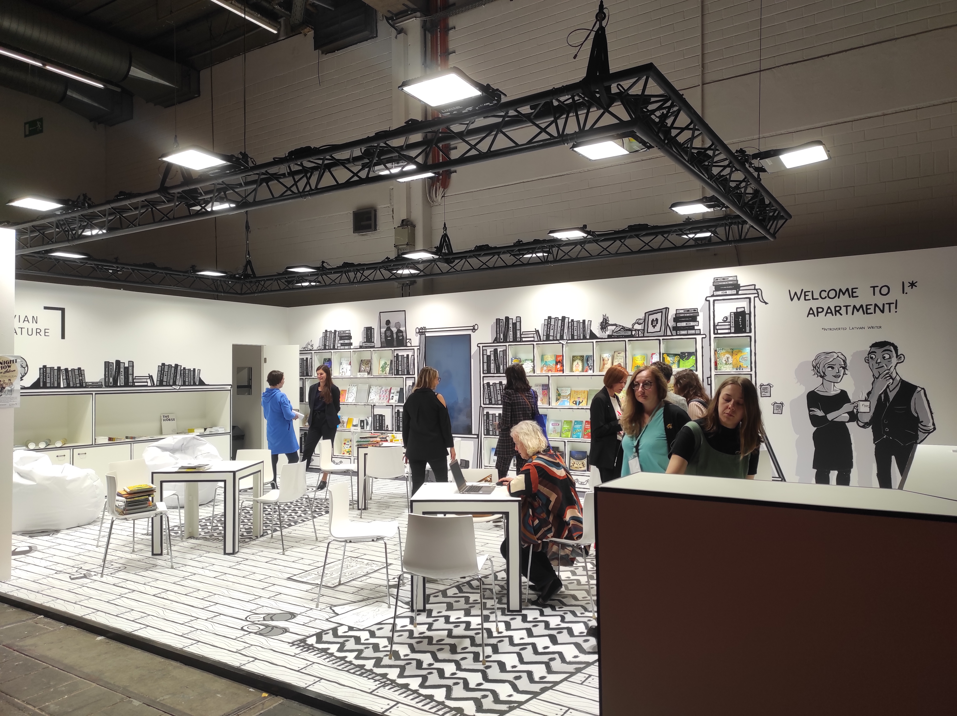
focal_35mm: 25
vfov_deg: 54.8
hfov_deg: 69.4
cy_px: 358
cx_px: 478
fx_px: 691
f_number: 1.89
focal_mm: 5.43
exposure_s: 1/134
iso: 100
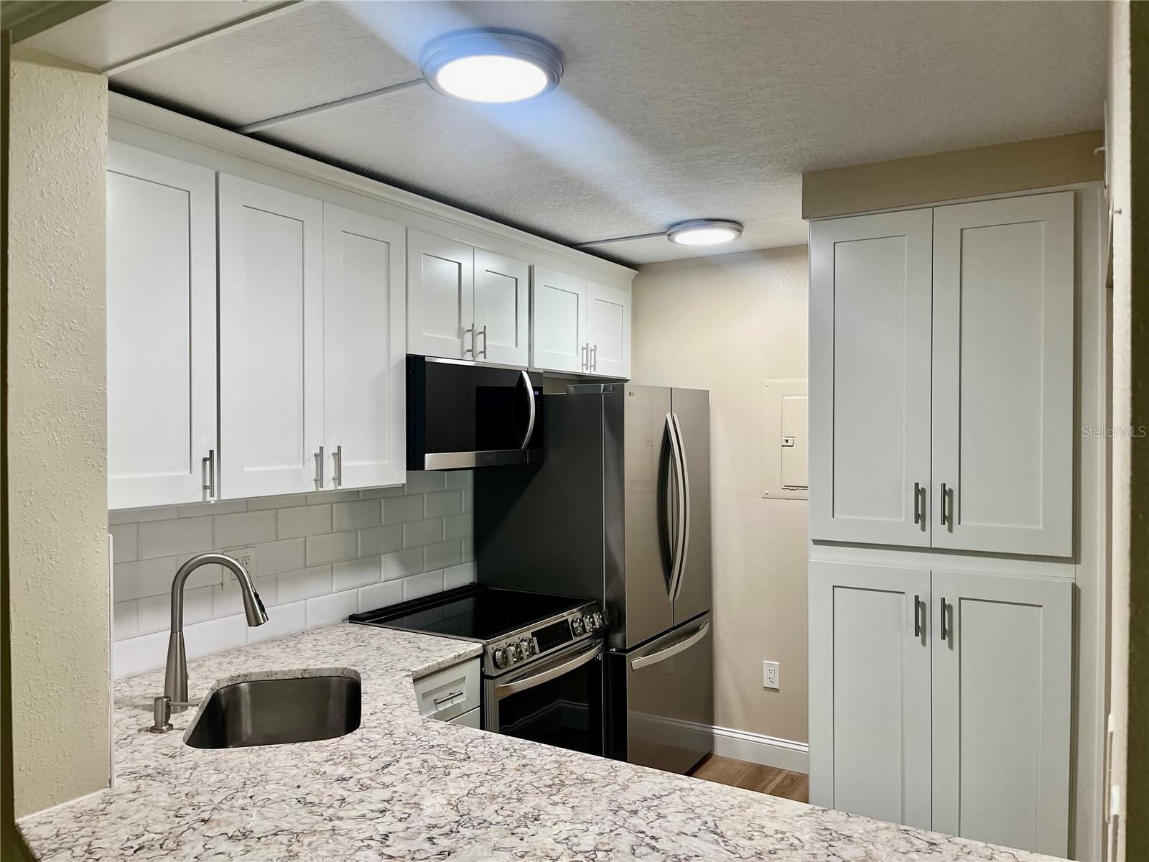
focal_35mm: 26
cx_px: 574
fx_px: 863
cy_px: 431
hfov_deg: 67.3
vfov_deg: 53.1
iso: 125
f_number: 1.6
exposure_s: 1/120
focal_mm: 5.1
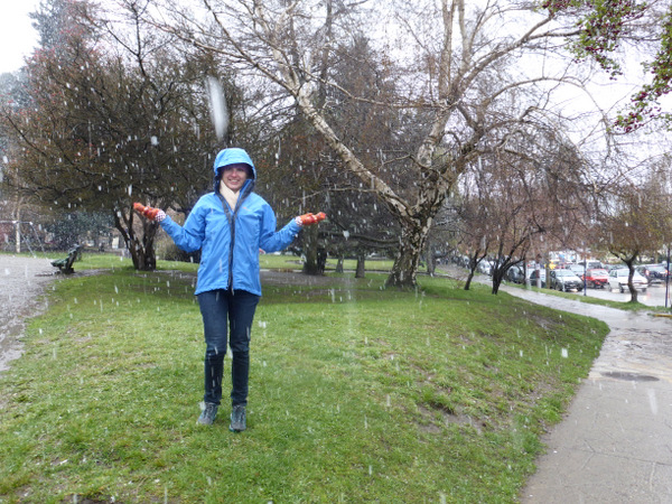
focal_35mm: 31
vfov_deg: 45.4
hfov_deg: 58.4
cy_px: 252
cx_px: 336
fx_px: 602
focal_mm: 5.4
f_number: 3.6
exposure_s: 1/60
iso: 160
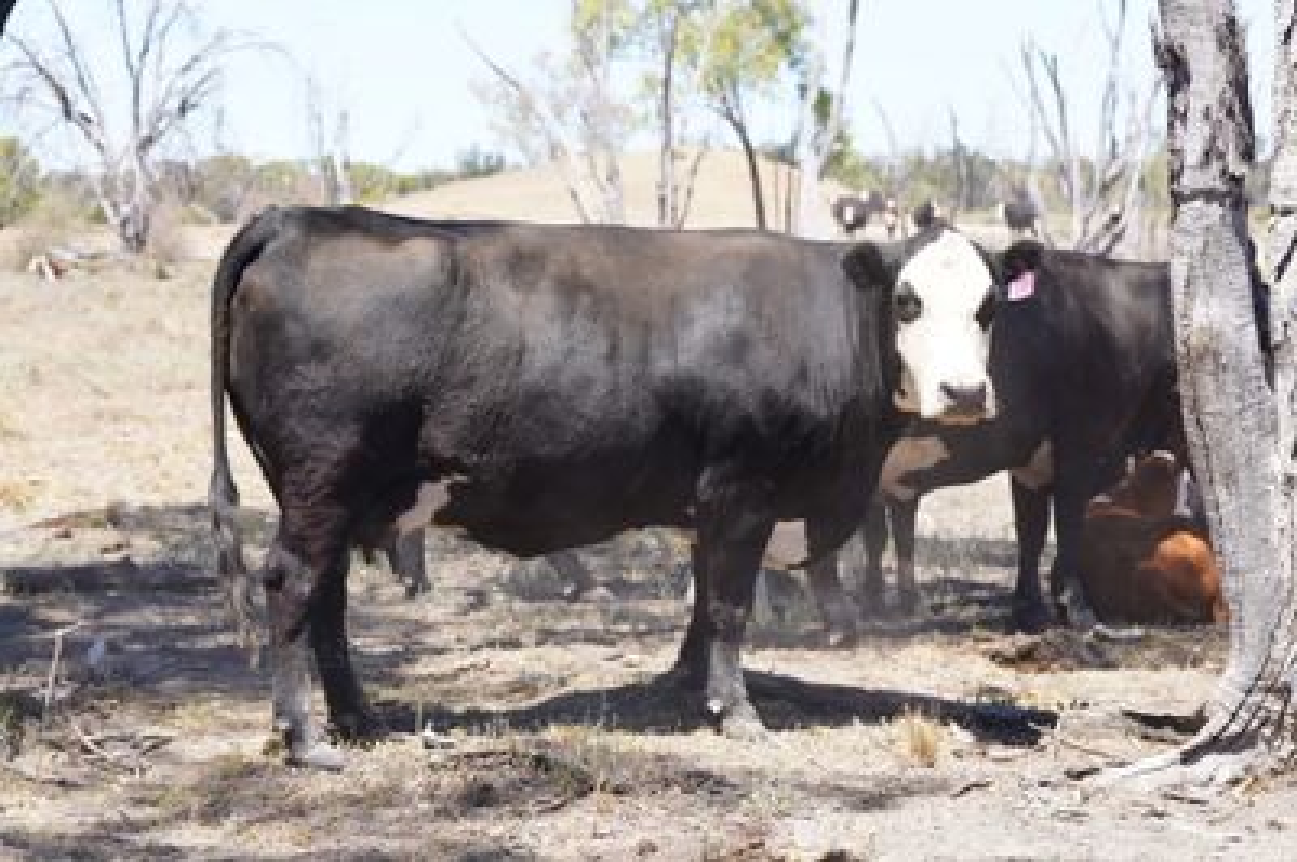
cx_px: 648
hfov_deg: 19.5
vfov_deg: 13.0
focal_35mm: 105
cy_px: 431
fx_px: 3780
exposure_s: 1/320
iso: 100
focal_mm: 70
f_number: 4.5
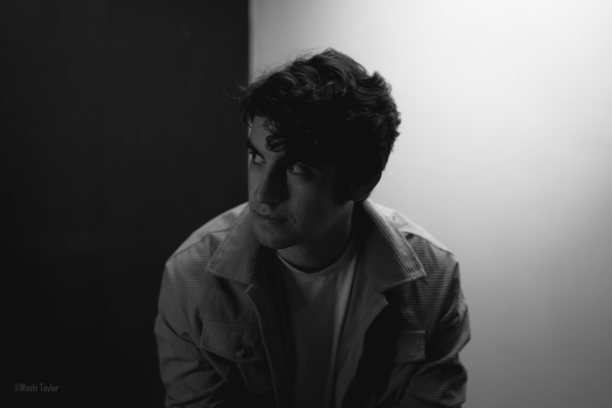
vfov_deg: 27.0
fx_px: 850
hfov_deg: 39.6
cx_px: 306
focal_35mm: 50
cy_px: 204
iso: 100
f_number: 2.2
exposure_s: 1/160
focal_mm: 50
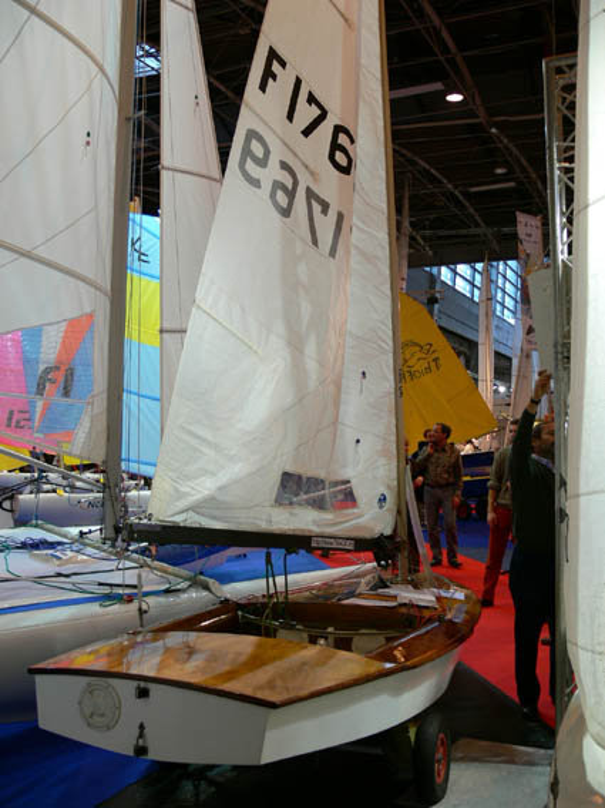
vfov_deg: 52.6
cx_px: 302
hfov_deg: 40.7
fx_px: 816
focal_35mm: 35
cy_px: 404
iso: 80
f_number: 2.8
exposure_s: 1/40
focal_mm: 7.4
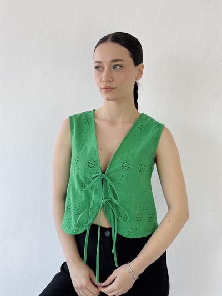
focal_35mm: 48
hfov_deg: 30.3
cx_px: 111
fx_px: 410
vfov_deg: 39.6
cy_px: 148
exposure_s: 1/166
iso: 50
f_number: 1.78
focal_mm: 6.76
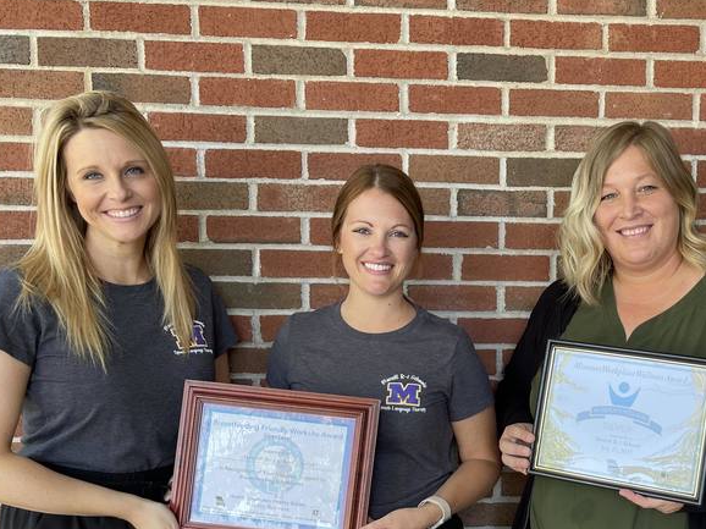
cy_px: 363
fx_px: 917
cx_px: 501
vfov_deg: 31.8
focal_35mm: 45
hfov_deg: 41.2
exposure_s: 1/121
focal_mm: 5.1
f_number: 1.6
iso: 40
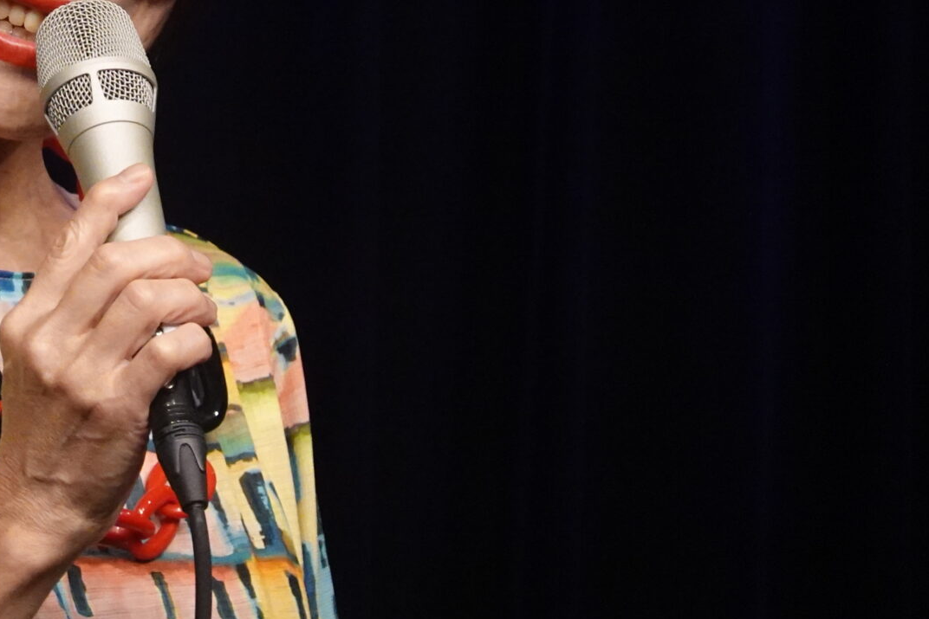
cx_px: 46
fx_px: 11458
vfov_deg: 3.1
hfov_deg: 4.6
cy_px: -106
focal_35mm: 444
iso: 2000
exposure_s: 1/125
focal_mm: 67.21
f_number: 4.5
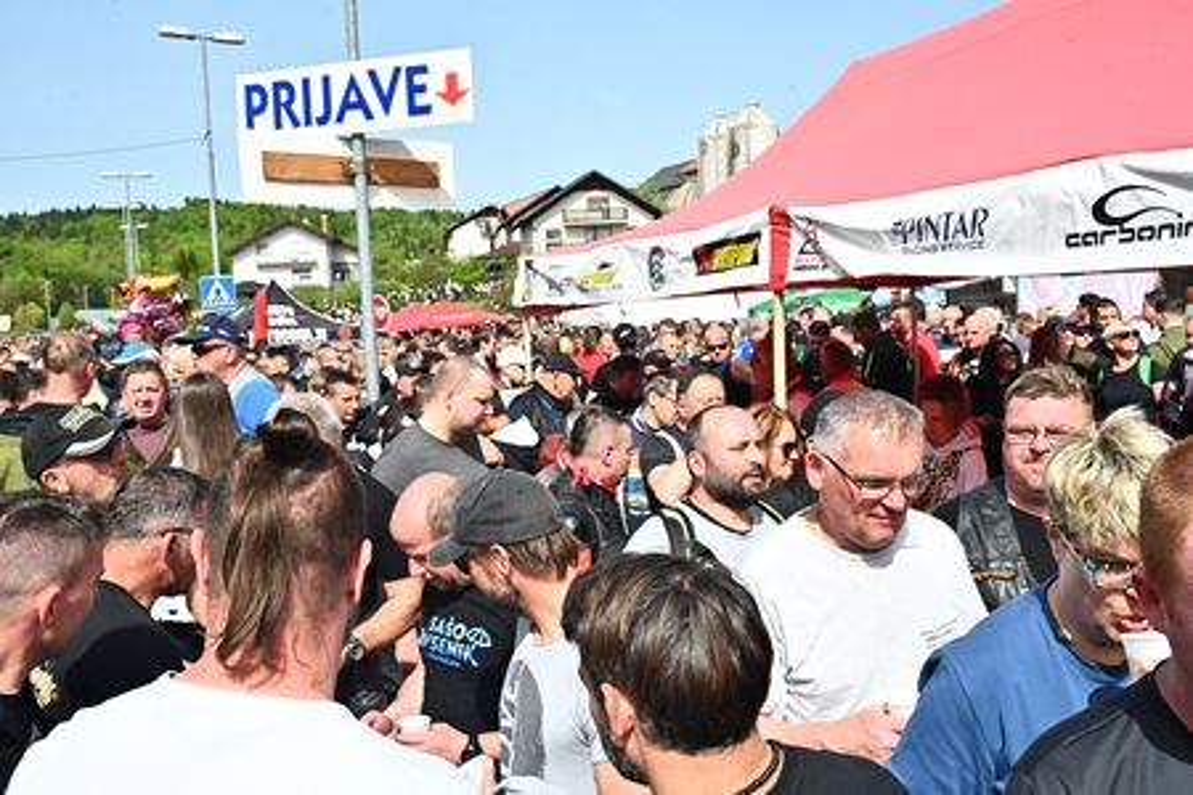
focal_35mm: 35
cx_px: 596
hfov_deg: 54.4
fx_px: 1160
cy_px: 398
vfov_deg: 37.9
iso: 1600
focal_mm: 35
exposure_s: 1/1250
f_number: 16
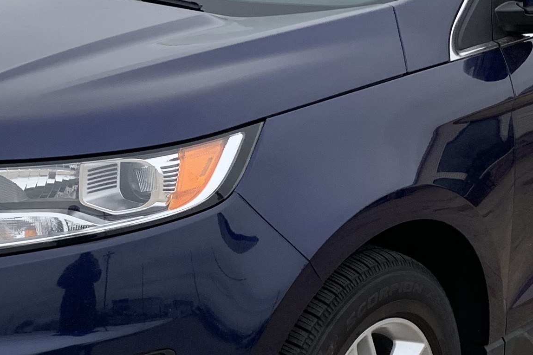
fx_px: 1406
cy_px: 188
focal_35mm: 95
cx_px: 244
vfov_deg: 14.4
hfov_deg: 21.5
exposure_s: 1/429
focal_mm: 4.25
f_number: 1.8
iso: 25
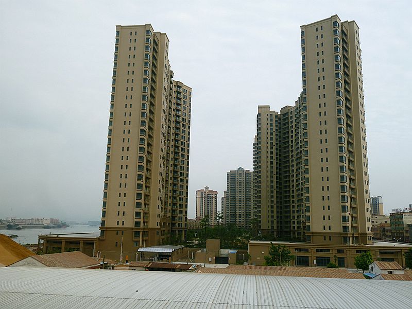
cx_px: 206
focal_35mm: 29
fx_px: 345
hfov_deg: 61.7
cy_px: 154
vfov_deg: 48.2
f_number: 3.5
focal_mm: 5.2
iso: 80
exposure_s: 1/160
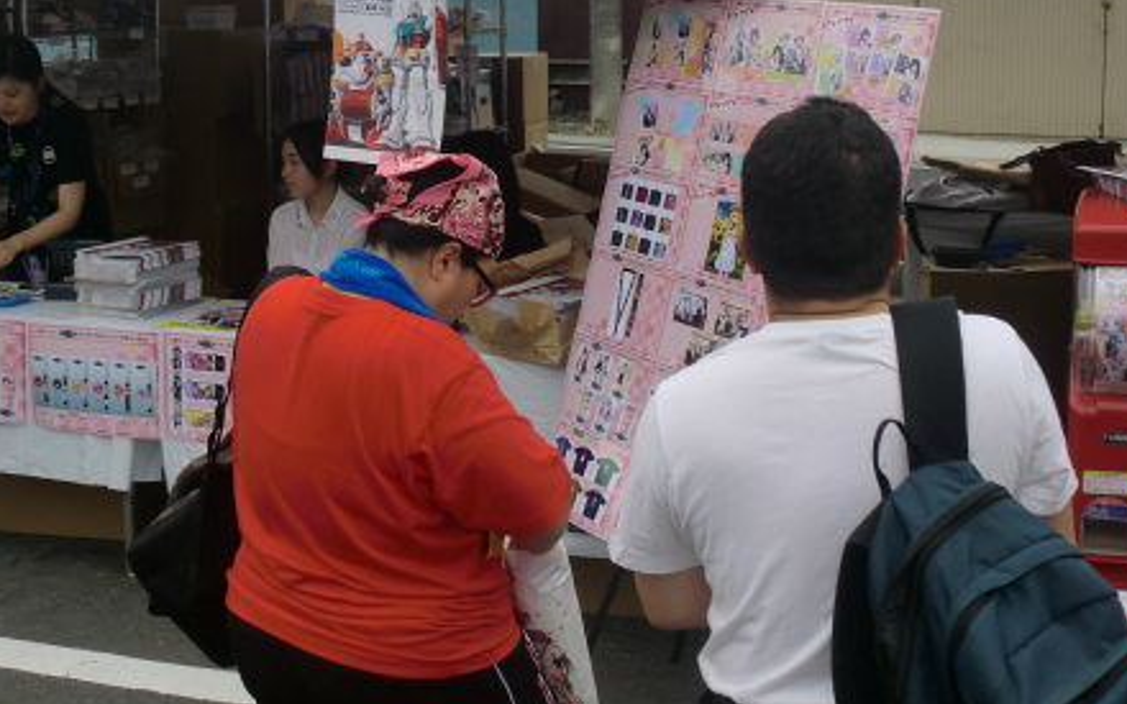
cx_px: 548
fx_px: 1659
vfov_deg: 23.6
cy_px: 138
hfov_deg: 37.5
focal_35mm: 54
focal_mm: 6.3
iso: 64
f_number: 3.1
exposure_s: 1/400
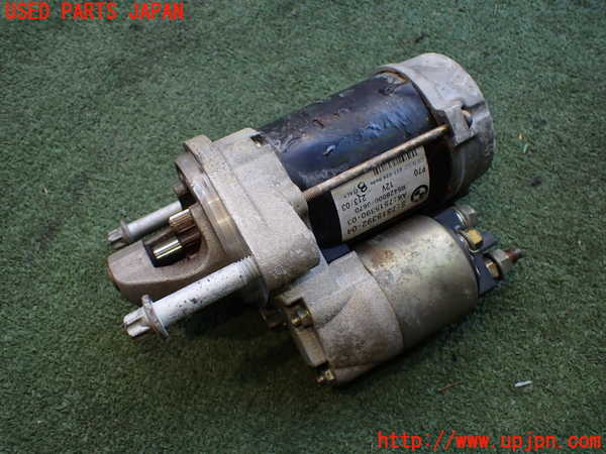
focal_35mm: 30
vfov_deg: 46.8
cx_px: 303
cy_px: 227
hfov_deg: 60.0
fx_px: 525
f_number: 2.3
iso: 200
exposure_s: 1/125
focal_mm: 5.4
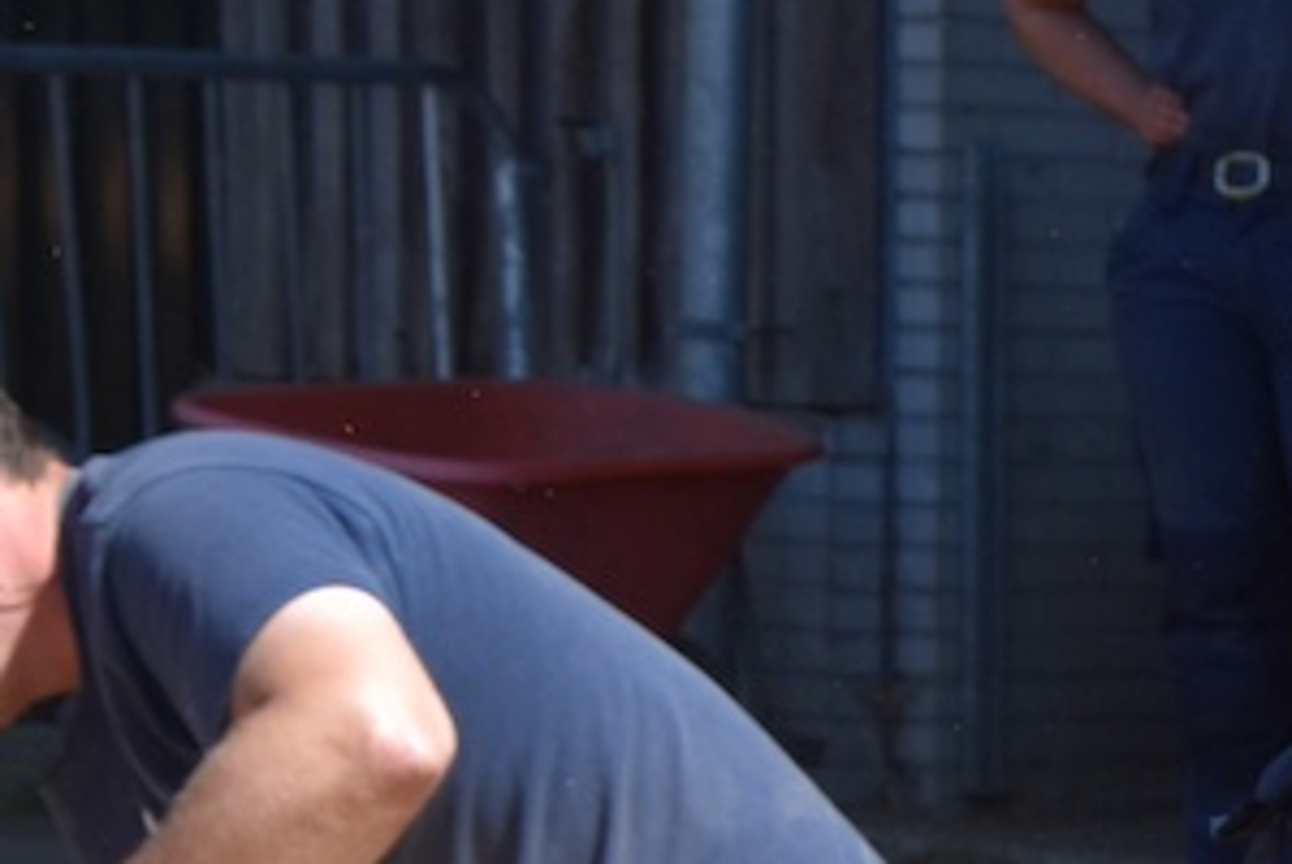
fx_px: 7831
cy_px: 1536
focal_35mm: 218
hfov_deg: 9.2
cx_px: 1970
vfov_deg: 6.2
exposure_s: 1/400
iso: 200
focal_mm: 34
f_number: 10
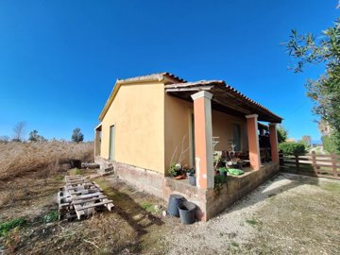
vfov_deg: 89.9
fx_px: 128
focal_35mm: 13
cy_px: 128
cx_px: 170
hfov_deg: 106.2
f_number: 2.2
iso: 40
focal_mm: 1.74
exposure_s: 1/1953
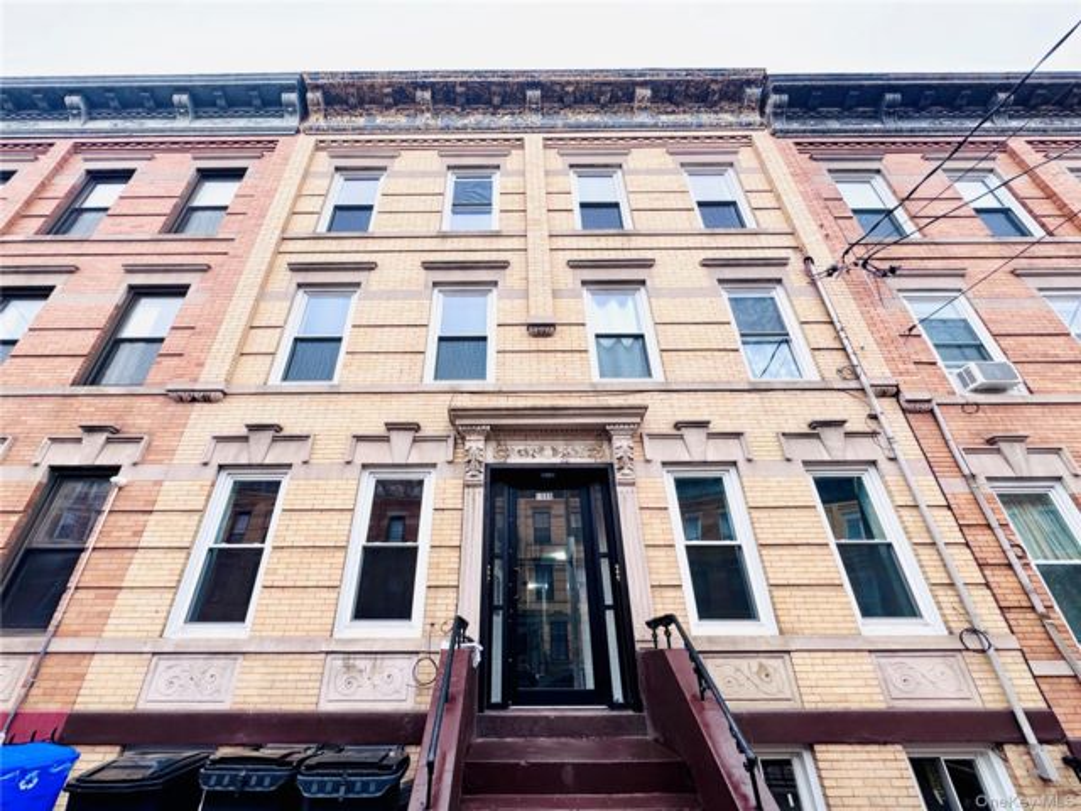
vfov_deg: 85.7
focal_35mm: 14
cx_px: 540
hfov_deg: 102.1
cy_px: 406
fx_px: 437
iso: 40
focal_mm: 2.22
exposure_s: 1/171
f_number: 2.2
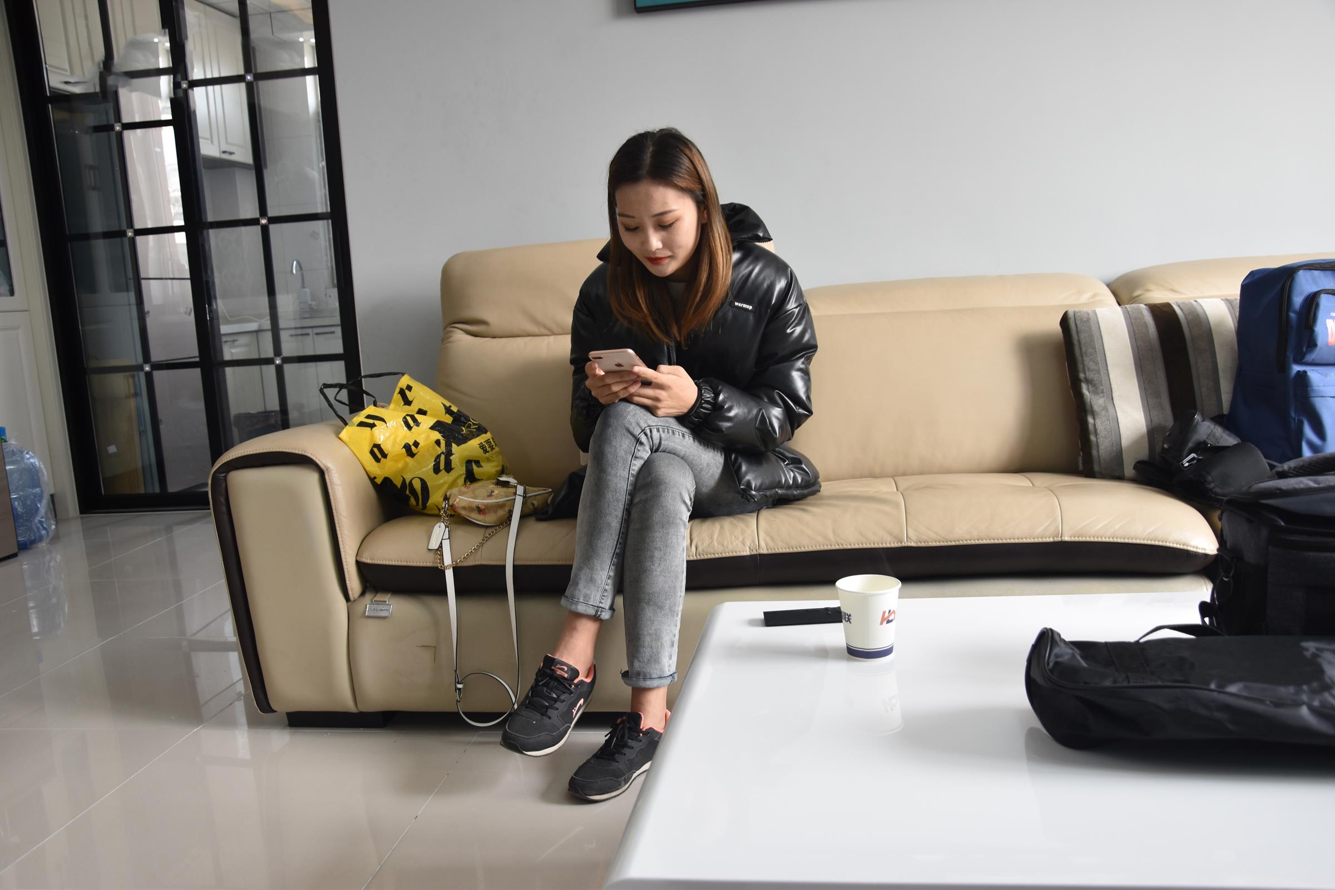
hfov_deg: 59.5
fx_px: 1168
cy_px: 445
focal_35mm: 32
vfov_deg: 41.7
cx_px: 668
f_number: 5
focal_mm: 21
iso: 400
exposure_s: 1/80
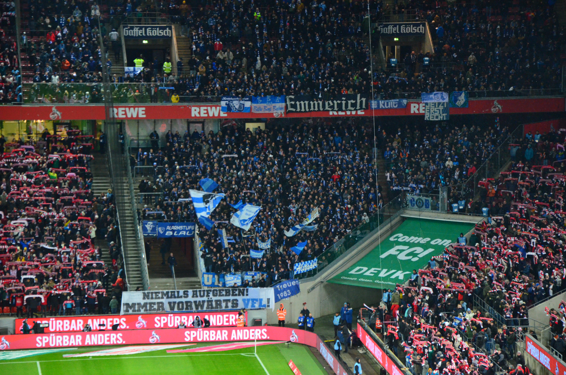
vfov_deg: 8.7
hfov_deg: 13.1
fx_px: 2471
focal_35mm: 158
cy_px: 188
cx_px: 283
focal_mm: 105
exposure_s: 1/125
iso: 2800
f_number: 5.6
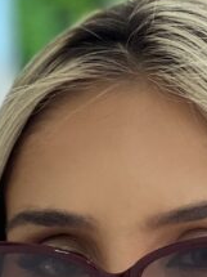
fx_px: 2666
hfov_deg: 4.4
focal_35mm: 334
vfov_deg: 5.8
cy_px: 479
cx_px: 114
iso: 250
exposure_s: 1/120
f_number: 2.8
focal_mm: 9
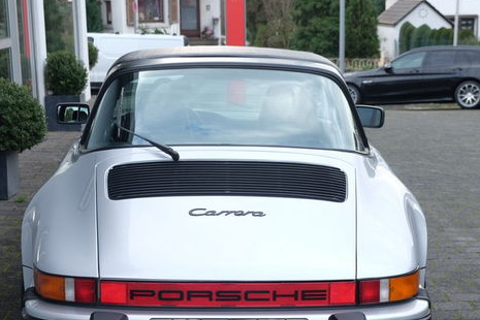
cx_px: 230
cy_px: 234
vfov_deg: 19.1
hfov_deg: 28.5
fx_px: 947
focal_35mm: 71
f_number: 3.6
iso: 200
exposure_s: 1/110
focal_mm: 28.9
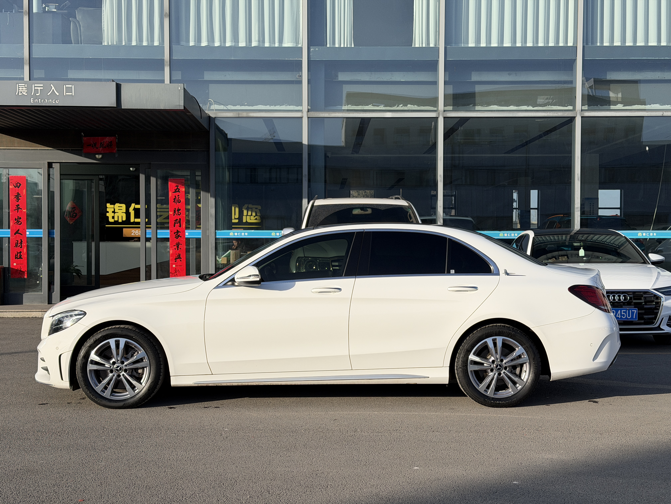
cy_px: 252
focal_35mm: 48
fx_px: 930
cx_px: 336
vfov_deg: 30.3
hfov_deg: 39.7
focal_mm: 6.76
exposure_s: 1/4587
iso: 64
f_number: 1.78
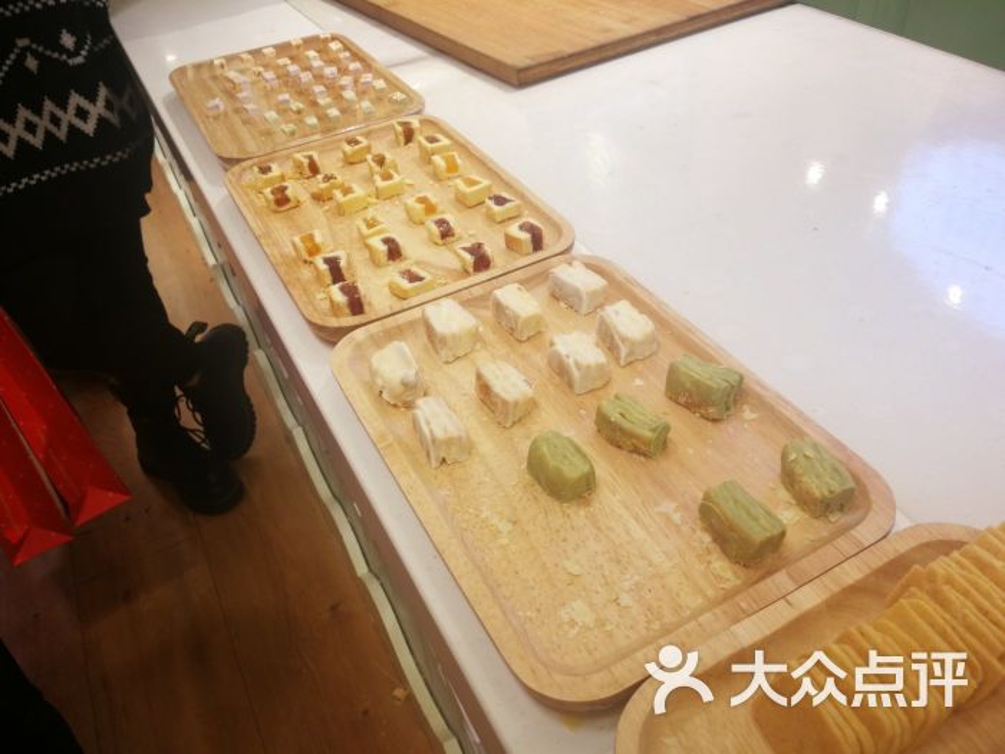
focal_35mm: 27
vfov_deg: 51.4
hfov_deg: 65.3
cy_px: 377
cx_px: 502
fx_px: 784
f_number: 2.2
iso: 80
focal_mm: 3.95
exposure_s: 1/50
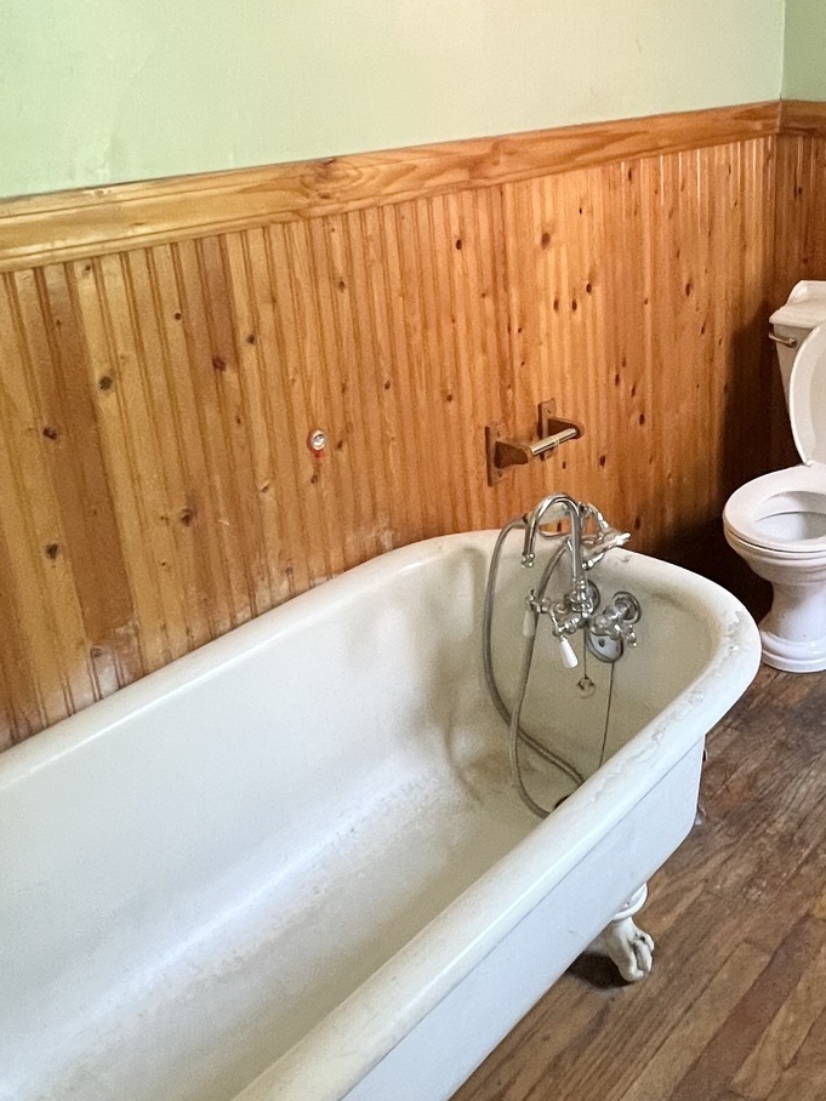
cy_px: 423
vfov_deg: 54.8
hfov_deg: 41.3
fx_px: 1050
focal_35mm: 33
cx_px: 646
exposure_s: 1/60
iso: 400
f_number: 1.8
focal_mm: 1.57
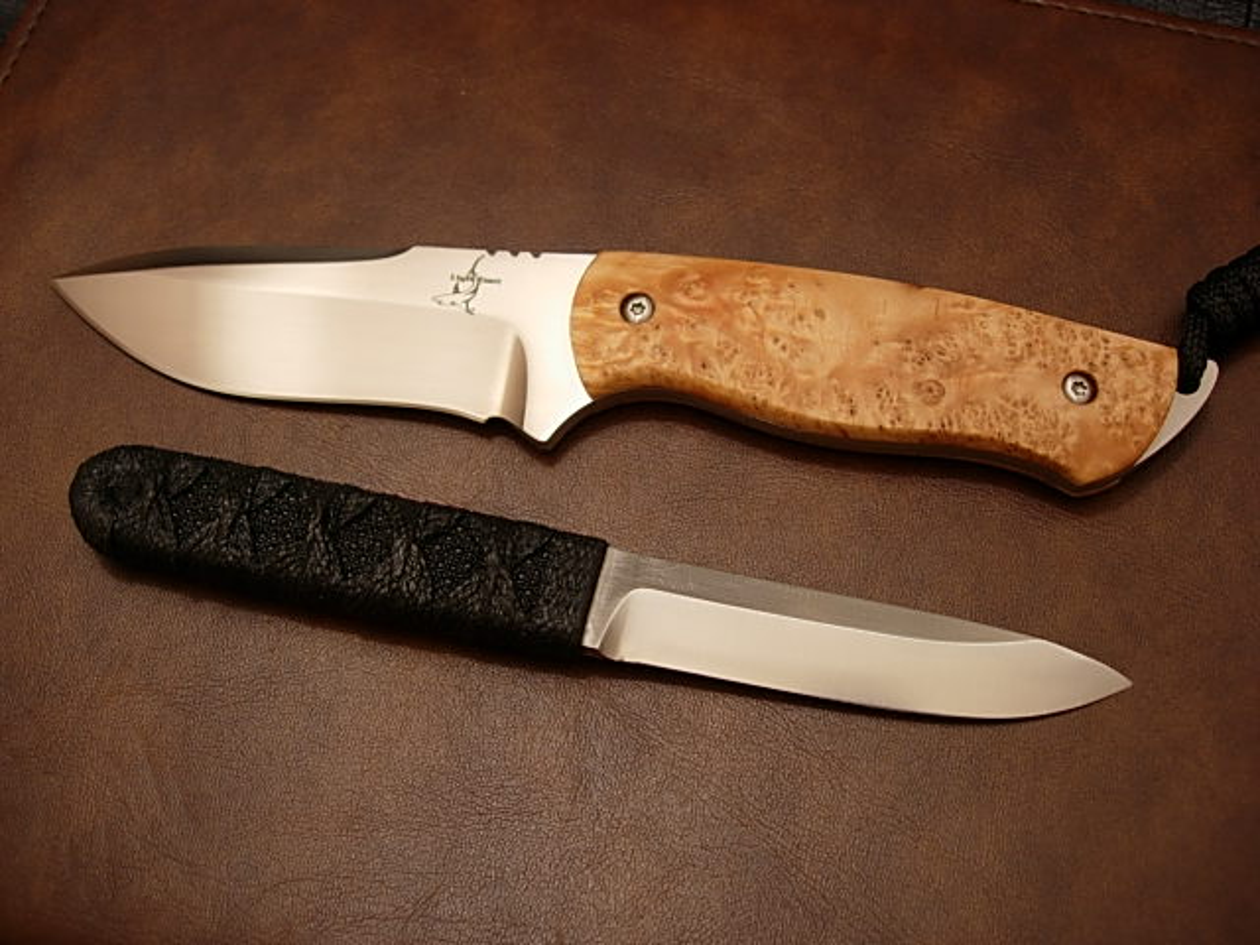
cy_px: 472
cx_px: 630
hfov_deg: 49.0
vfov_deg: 37.7
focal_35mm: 38
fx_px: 1383
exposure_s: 1/15.1
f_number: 2.8
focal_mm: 7.8
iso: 64
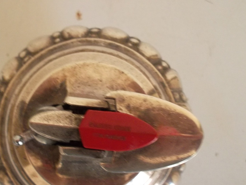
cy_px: 126
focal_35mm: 41
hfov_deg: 45.1
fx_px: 291
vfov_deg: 34.7
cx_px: 83
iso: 270
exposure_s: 1/45
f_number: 3.3
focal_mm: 4.1
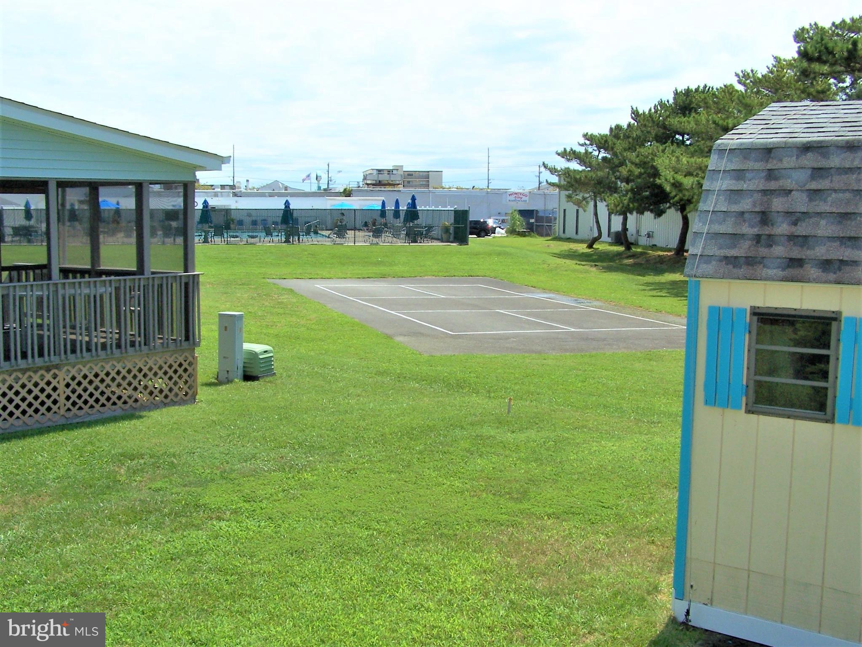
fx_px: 946
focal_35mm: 38
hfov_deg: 49.0
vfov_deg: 37.7
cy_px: 324
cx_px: 431
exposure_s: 1/500
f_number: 5.6
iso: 80
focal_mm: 6.3
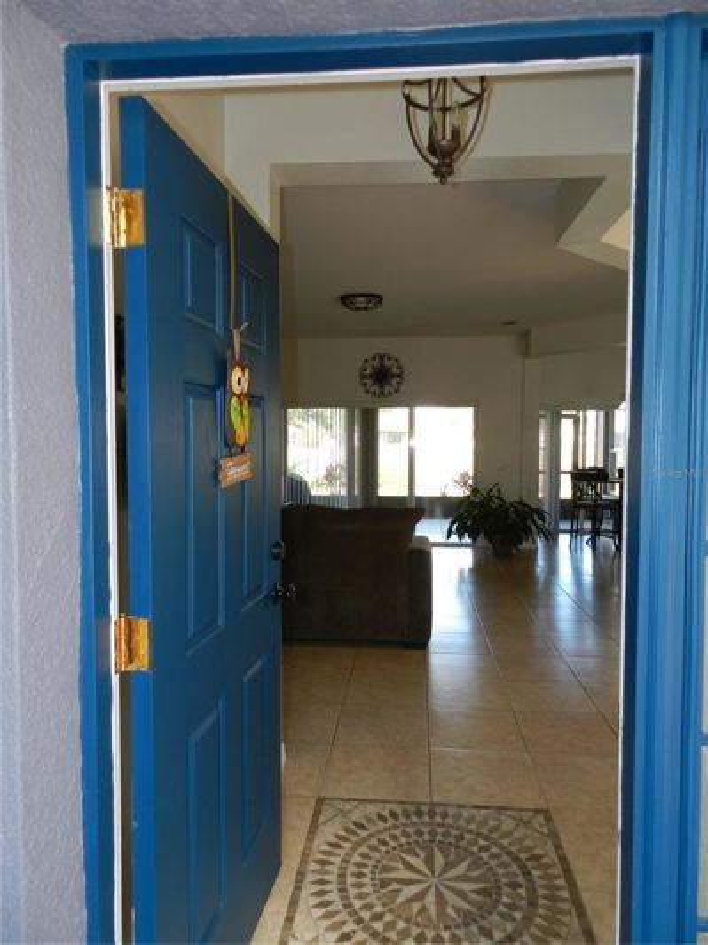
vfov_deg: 73.9
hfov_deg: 58.9
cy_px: 472
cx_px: 354
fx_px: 627
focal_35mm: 23
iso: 160
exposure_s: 1/50
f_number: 3.4
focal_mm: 4
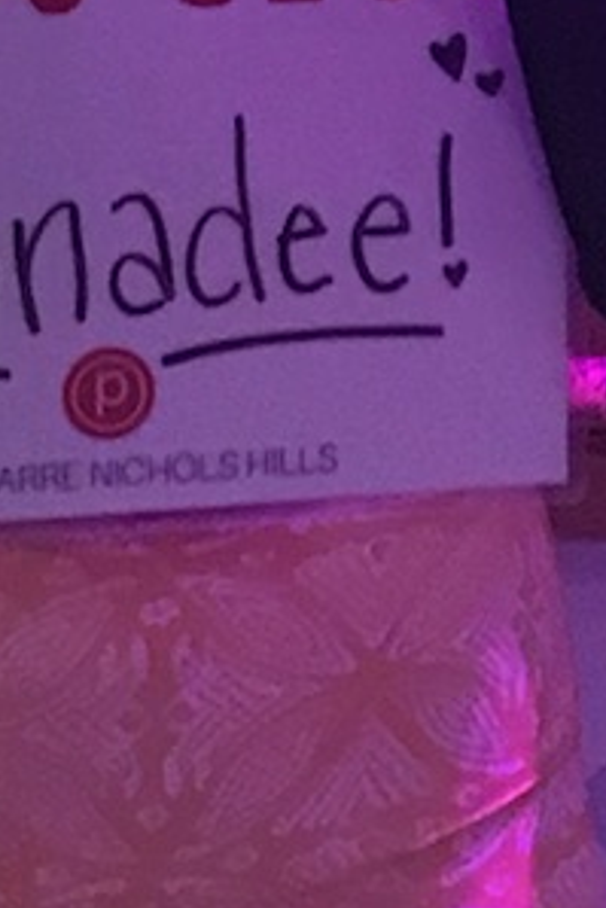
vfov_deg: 9.7
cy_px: -765
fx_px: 5044
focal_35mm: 200
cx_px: 947
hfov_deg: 6.8
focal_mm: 3.99
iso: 64
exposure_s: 1/15
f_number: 1.8
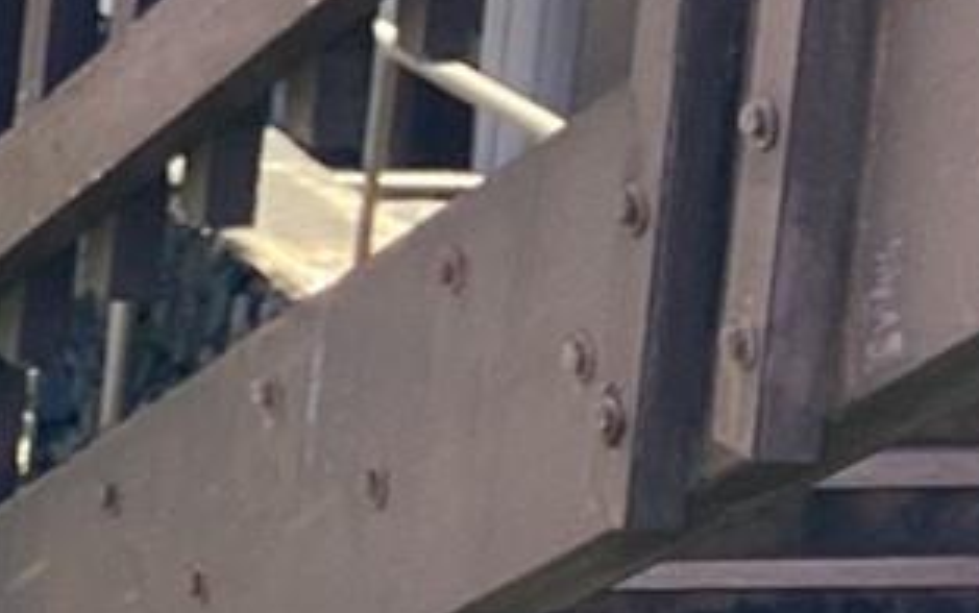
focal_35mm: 168
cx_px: -976
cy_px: -1048
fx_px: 4485
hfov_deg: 11.3
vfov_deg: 7.2
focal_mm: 3.3
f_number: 2.4
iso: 25
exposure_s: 1/171
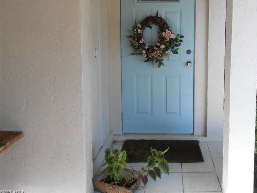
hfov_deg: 50.2
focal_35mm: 36
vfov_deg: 39.1
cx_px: 177
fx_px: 267
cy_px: 62
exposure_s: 1/250
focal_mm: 4.6
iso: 400
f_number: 3.5
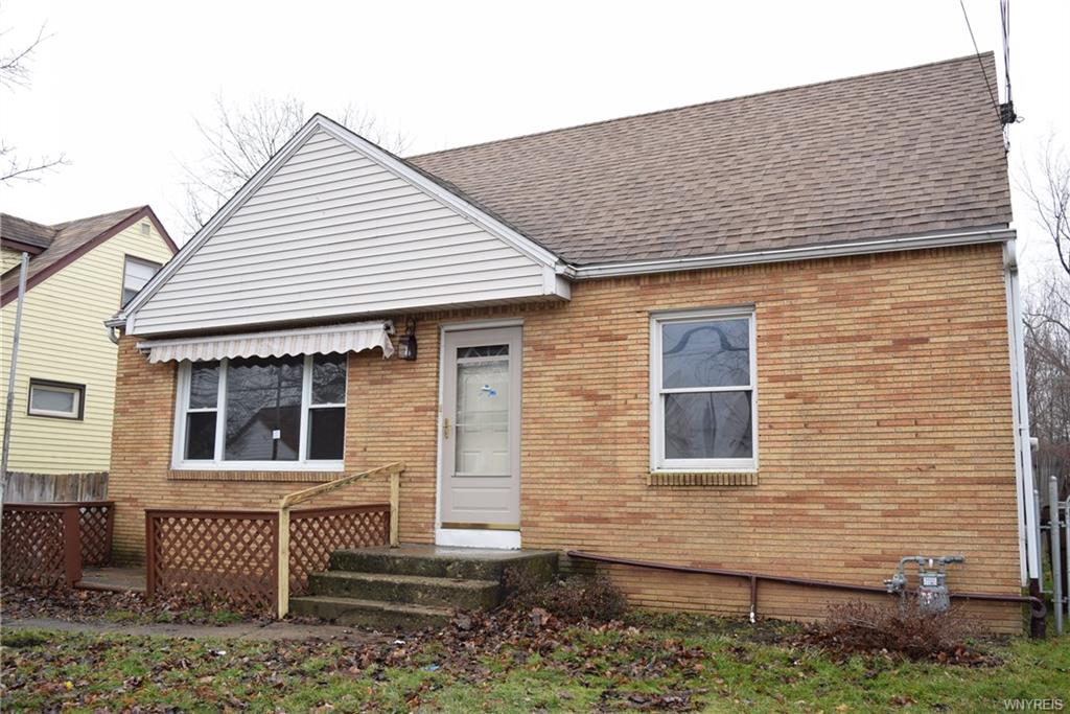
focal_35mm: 32
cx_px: 535
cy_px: 357
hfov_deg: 59.5
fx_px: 936
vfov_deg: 41.7
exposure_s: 1/80
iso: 400
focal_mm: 21
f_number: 4.5
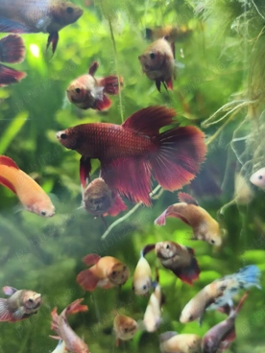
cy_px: 172
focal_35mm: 25
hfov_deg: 54.9
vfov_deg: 69.4
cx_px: 139
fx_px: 255
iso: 500
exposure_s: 1/50
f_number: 1.65
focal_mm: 6.18
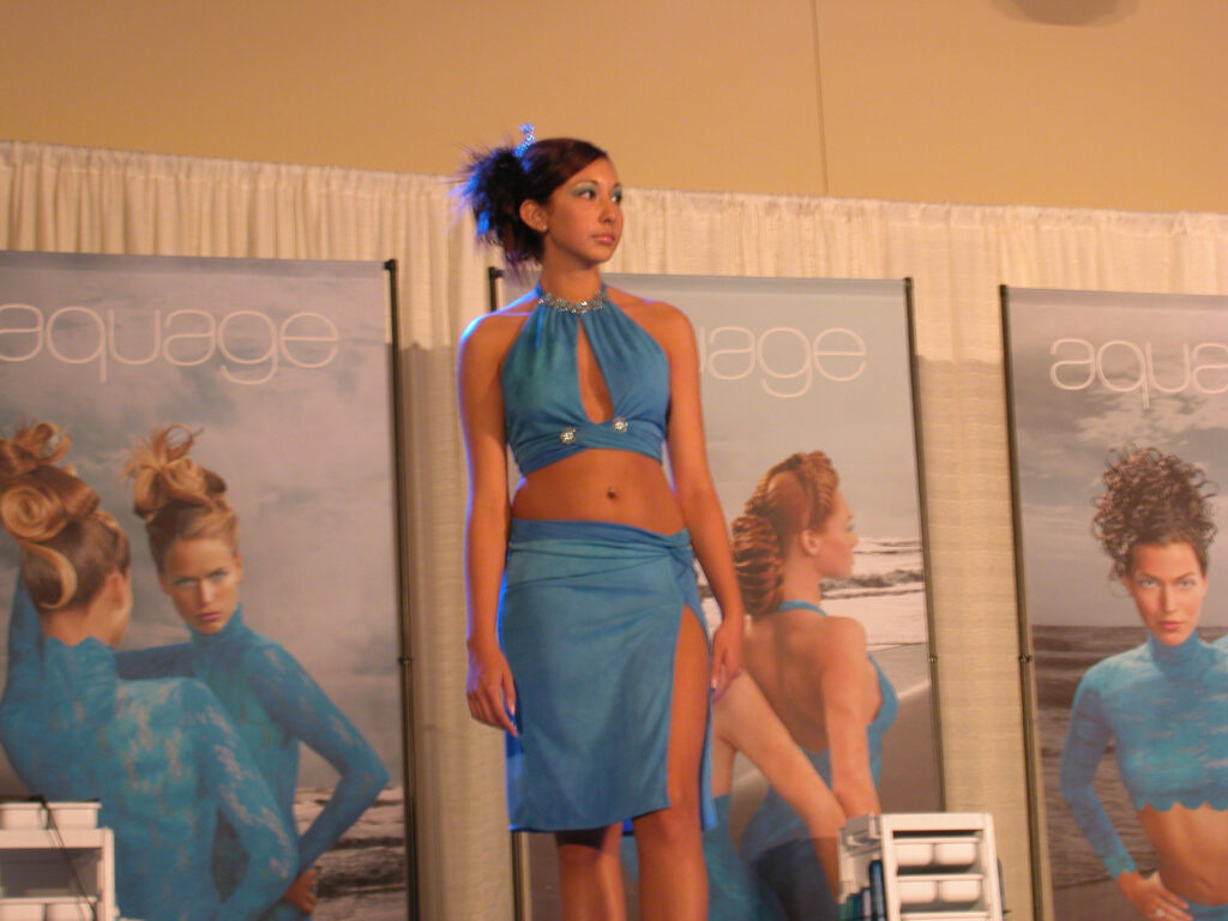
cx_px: 614
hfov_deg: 23.0
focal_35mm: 85
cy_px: 460
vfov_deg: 17.4
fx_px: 3015
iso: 149
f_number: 4.8
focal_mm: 21.4
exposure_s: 1/4
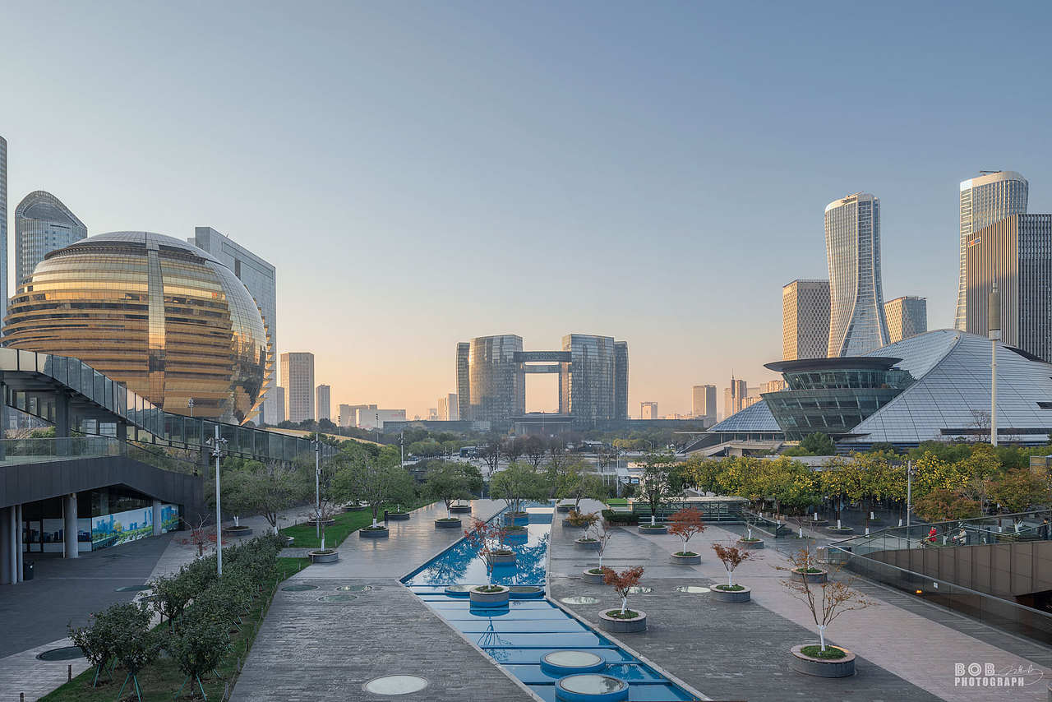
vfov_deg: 53.2
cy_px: 351
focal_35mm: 24
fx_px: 701
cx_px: 526
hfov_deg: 73.7
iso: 100
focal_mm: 24
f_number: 11
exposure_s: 1/50
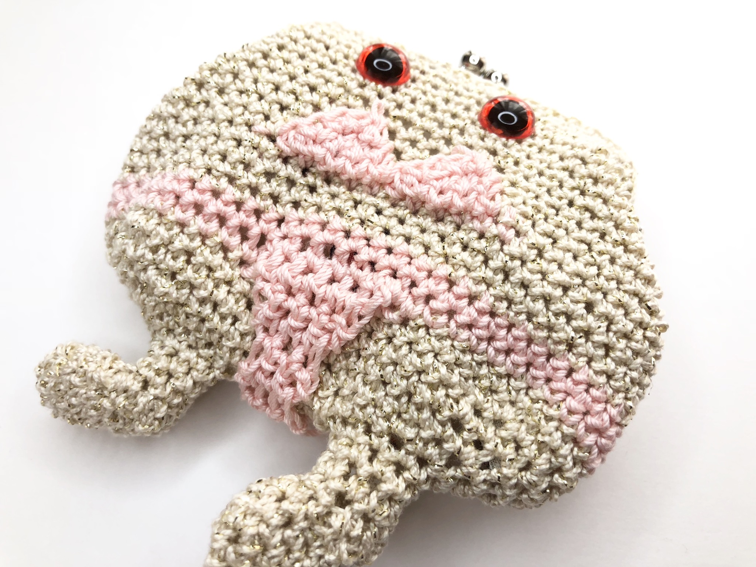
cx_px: 378
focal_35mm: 29
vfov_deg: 48.2
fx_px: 633
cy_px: 284
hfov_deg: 61.7
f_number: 1.8
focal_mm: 3.99
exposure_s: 1/100
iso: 50
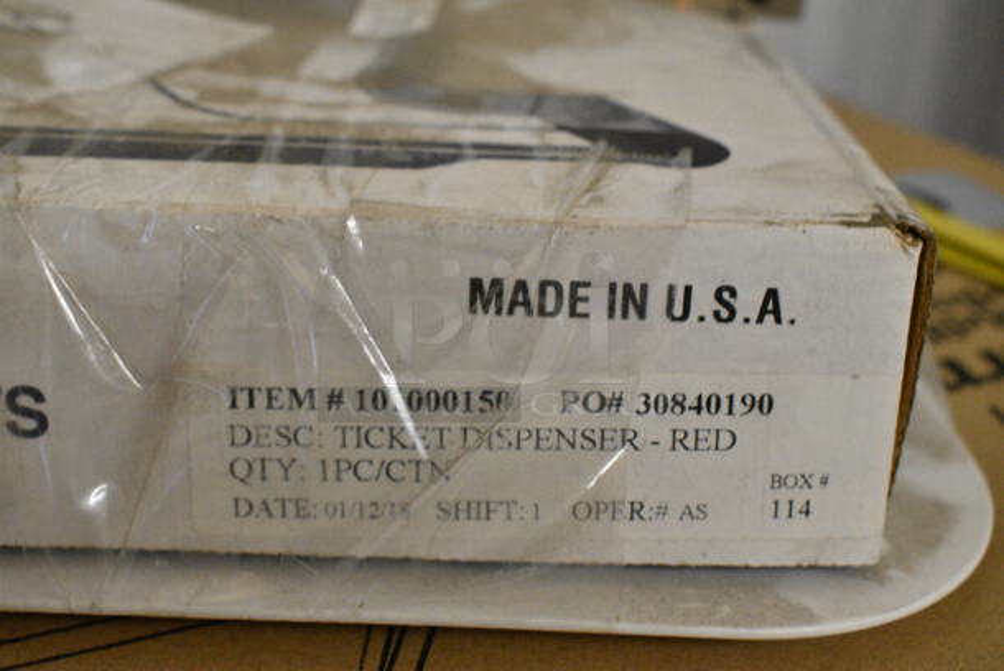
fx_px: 1298
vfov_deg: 29.0
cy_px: 336
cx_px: 502
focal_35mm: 46
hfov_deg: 42.3
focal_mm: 31
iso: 6400
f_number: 7.1
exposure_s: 1/200
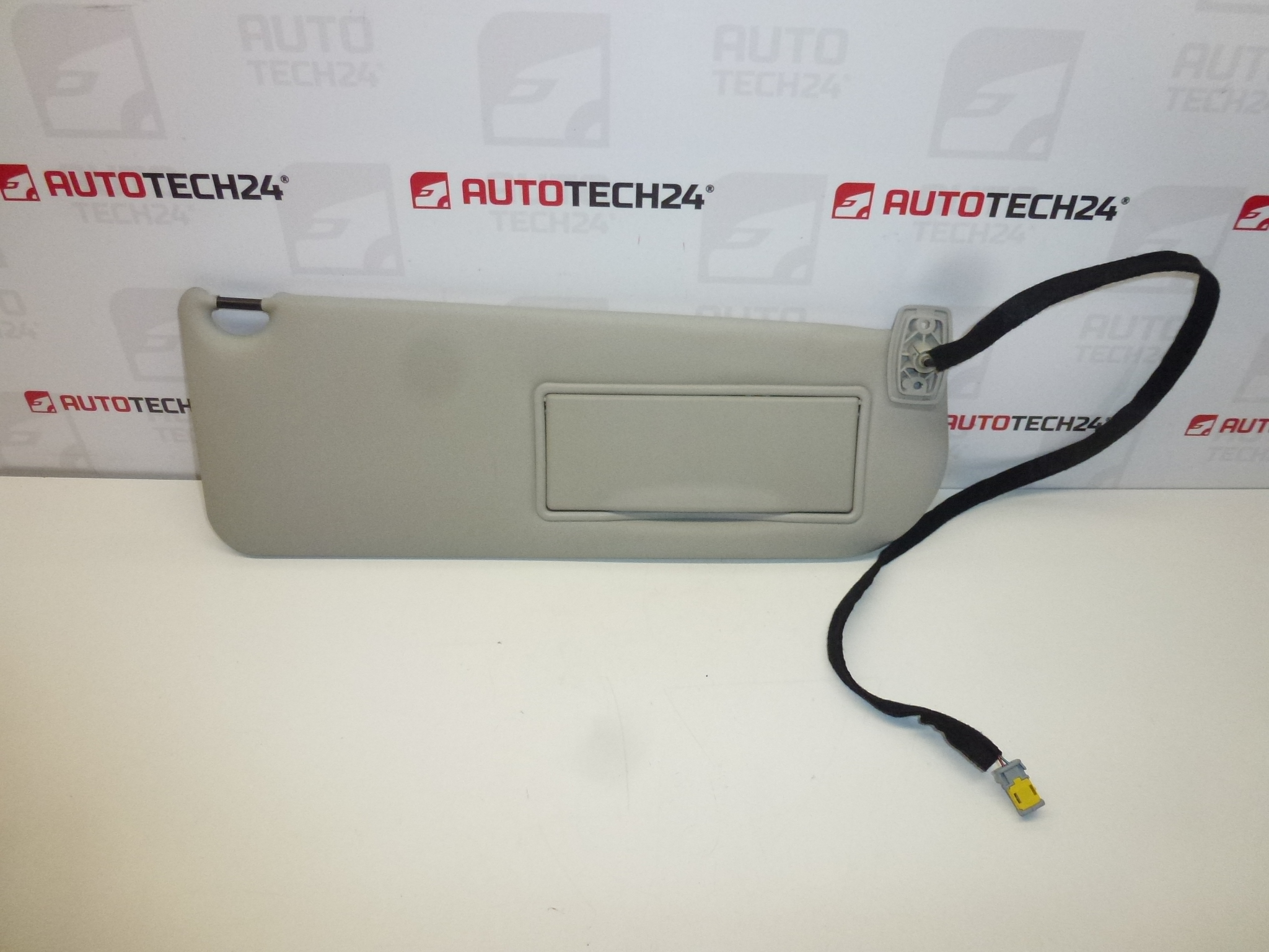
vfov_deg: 56.8
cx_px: 634
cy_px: 476
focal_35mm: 24
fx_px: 880
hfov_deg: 71.6
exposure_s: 1/400
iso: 400
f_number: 3.3
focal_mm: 4.3
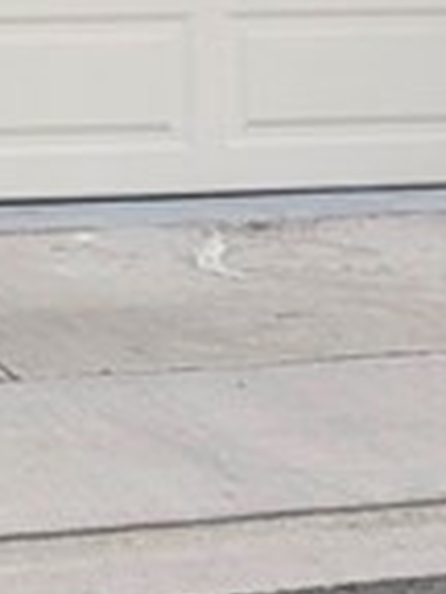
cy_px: -879
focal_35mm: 178
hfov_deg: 8.1
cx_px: -347
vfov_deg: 9.7
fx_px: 3058
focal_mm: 5.43
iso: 56
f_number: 1.89
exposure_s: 1/3559
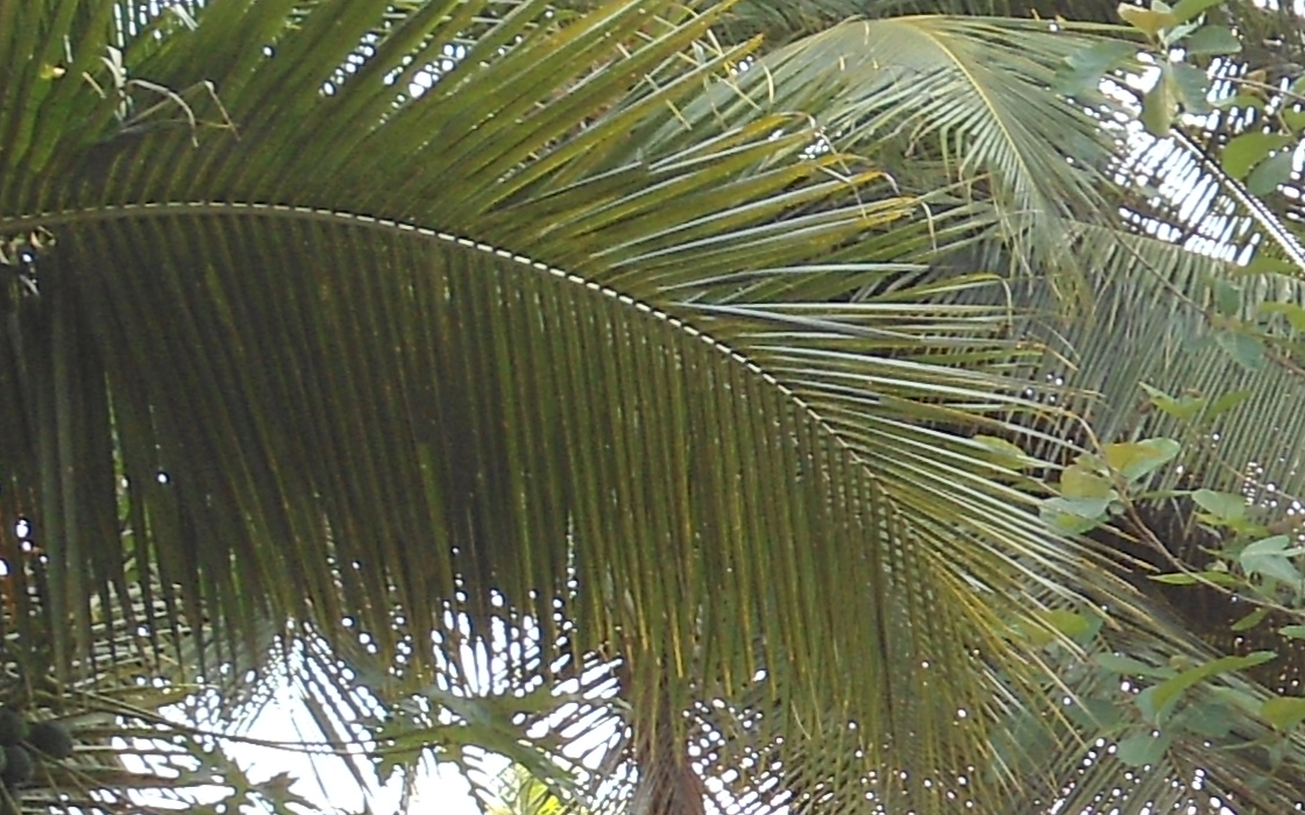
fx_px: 4978
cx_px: 1815
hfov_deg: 14.2
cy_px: 1295
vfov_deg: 9.1
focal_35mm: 140
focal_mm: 6.7
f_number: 3.2
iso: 80
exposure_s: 1/60
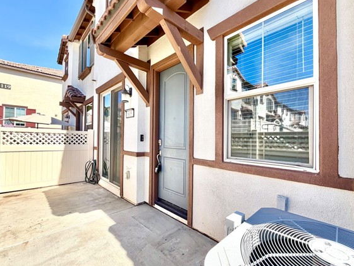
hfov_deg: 94.3
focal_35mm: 16
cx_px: 192
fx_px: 164
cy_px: 136
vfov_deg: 78.1
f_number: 2.2
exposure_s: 1/770
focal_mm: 2.22
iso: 40
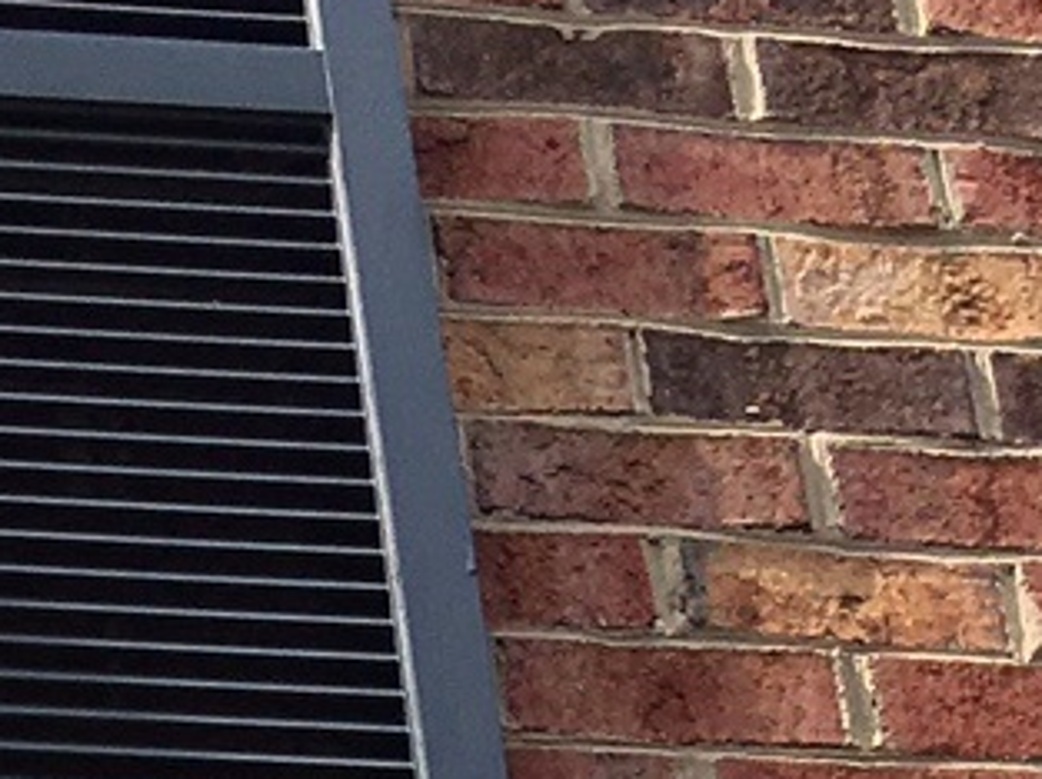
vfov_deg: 7.0
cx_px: -1072
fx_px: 5623
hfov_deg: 9.8
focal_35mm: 187
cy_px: 2467
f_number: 2.2
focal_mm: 4.15
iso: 25
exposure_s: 1/1261
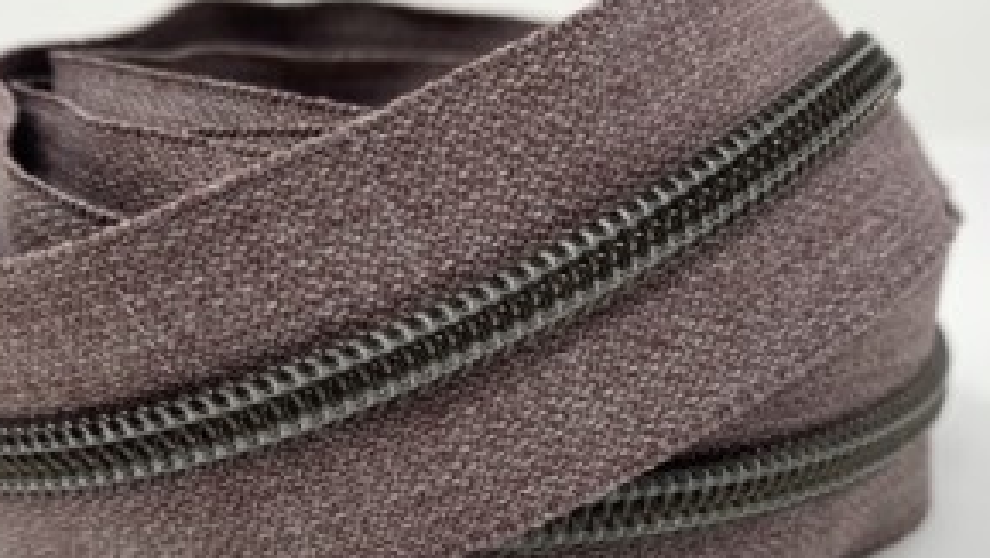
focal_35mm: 49
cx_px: 476
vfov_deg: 24.3
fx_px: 1287
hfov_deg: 42.1
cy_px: 406
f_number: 1.8
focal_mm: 4.25
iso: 32
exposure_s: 1/182
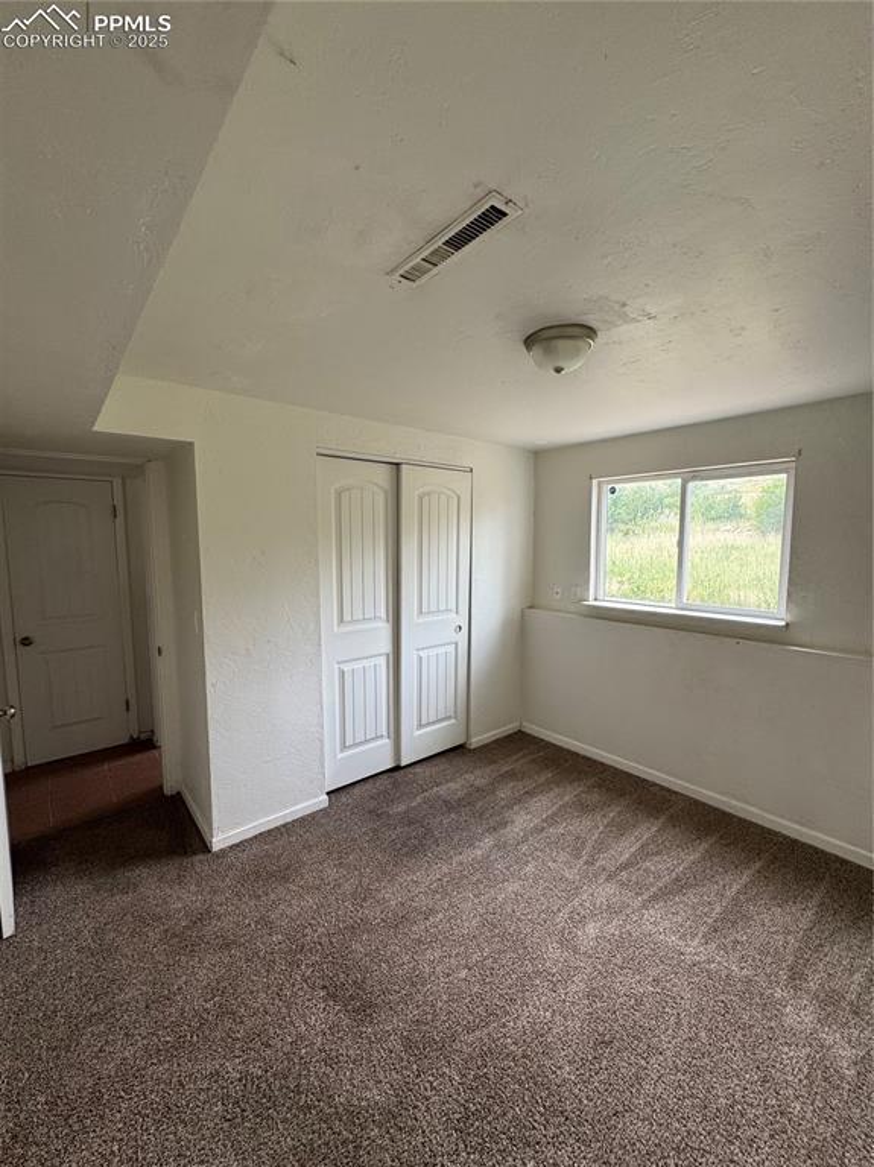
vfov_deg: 102.1
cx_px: 437
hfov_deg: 85.6
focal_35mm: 14
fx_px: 472
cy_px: 584
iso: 100
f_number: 2.2
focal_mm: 2.22
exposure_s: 1/99
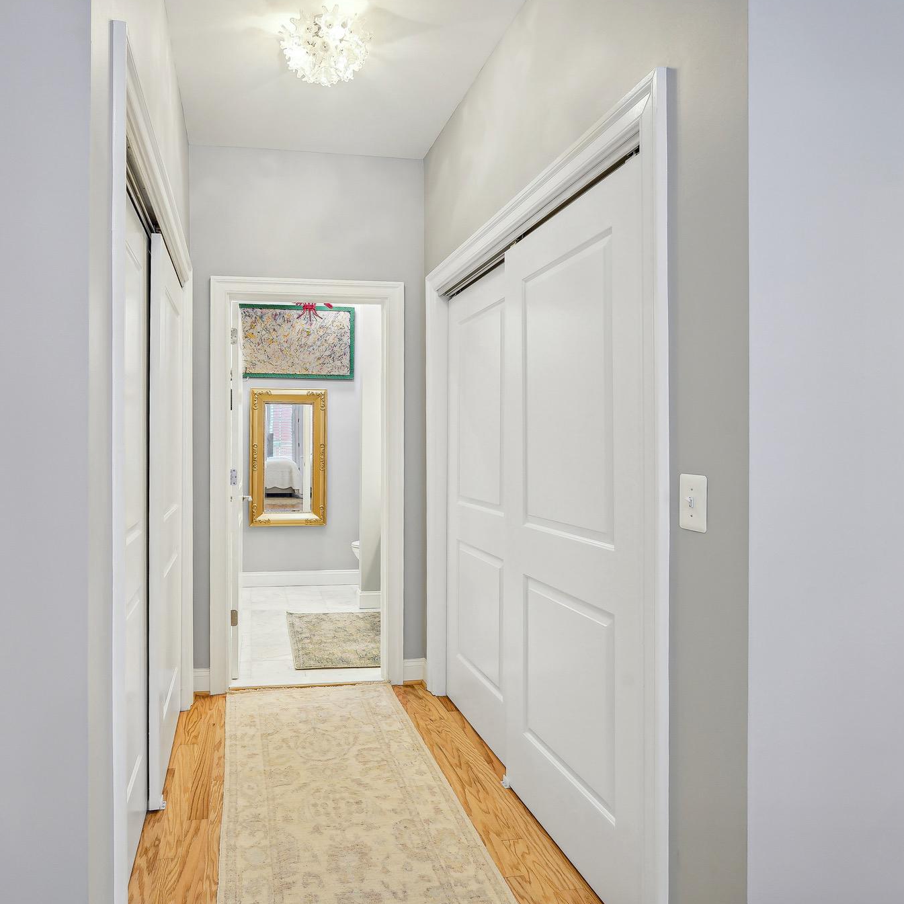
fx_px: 650
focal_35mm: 22
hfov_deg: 68.2
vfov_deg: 69.6
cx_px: 322
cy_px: 450
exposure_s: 1/6
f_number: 8
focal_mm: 17
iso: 200
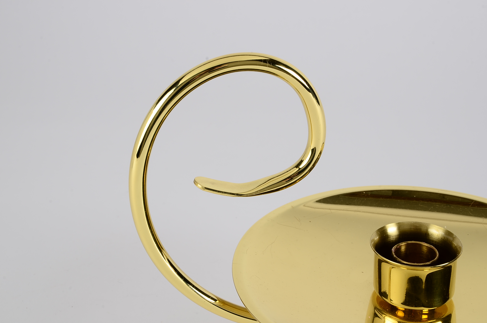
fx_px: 1053
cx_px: 244
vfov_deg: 17.4
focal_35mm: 78
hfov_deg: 26.0
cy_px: 162
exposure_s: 1/160
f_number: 16
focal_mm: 52
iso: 100
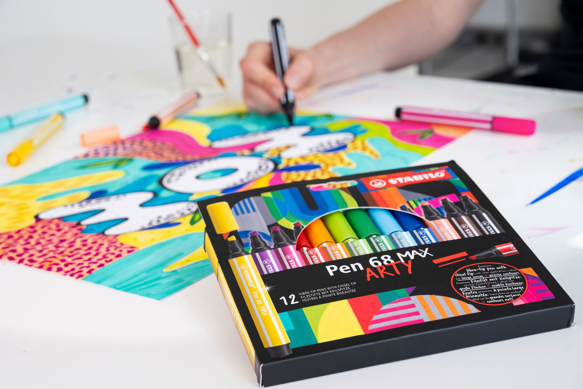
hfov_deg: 28.8
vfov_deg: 19.5
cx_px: 292
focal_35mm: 70
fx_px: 1134
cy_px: 194
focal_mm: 70
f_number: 8
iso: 640
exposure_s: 1/80
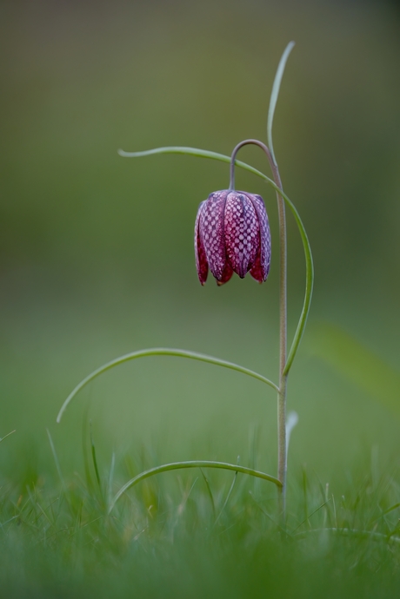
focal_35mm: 300
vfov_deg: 6.9
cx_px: 200
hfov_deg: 4.6
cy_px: 300
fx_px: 5000
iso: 1400
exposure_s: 1/320
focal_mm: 300
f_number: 2.8
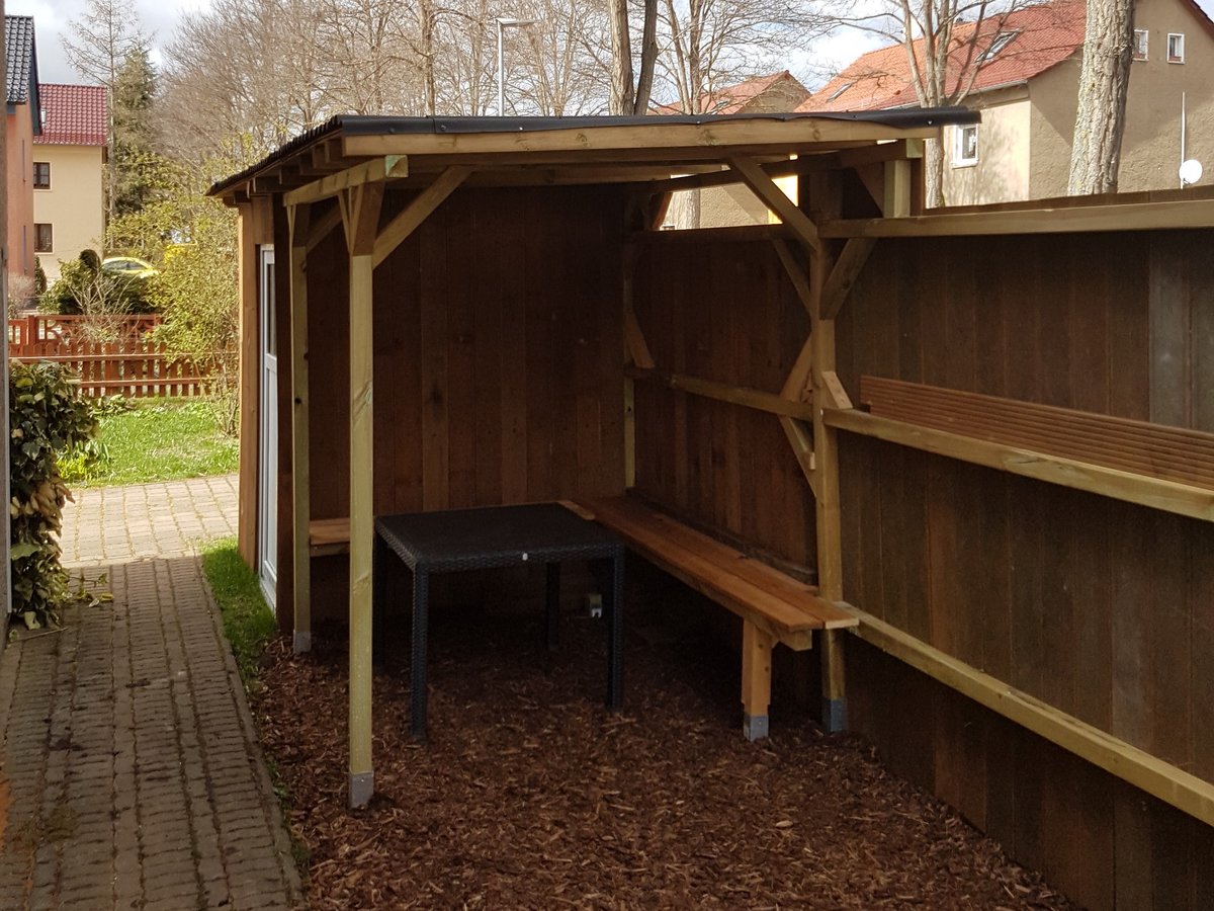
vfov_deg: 53.1
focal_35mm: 26
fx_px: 912
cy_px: 456
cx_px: 607
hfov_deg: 67.3
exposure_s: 1/962
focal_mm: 4.2
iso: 40
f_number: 1.7
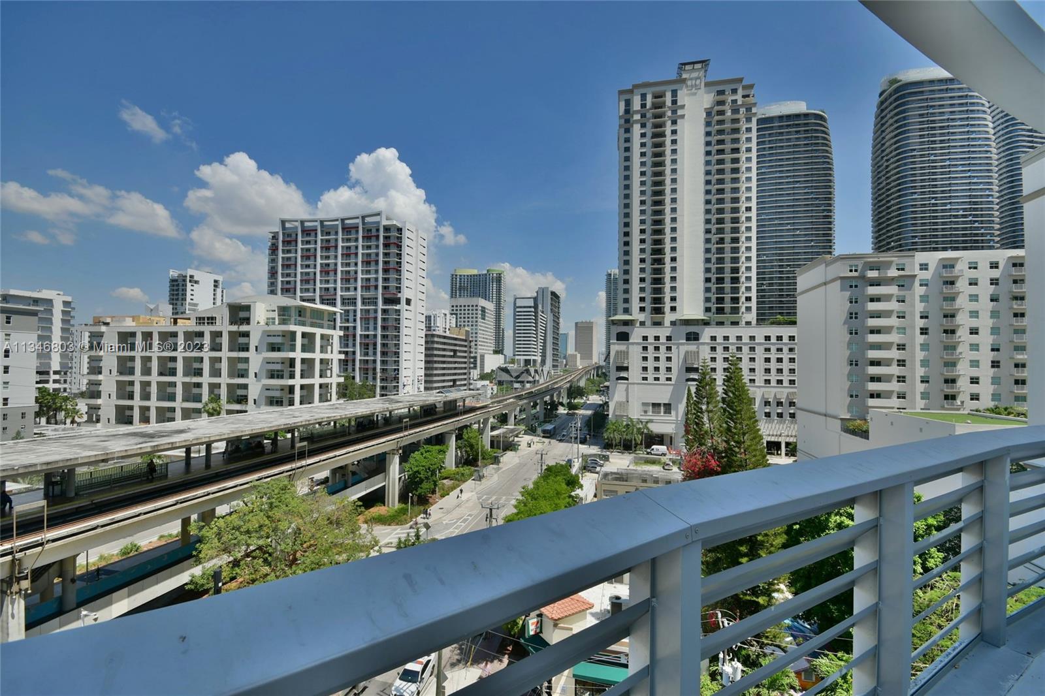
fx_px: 435
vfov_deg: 77.3
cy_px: 348
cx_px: 522
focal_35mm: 15
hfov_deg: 100.4
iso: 100
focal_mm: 10
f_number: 9
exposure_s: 1/320
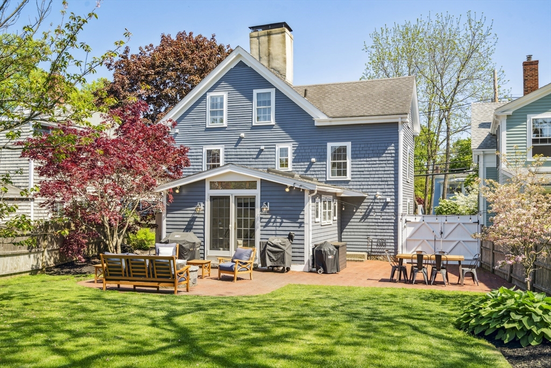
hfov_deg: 54.4
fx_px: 536
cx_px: 276
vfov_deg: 37.9
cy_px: 184
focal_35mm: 35
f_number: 8
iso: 160
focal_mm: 35
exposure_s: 1/100
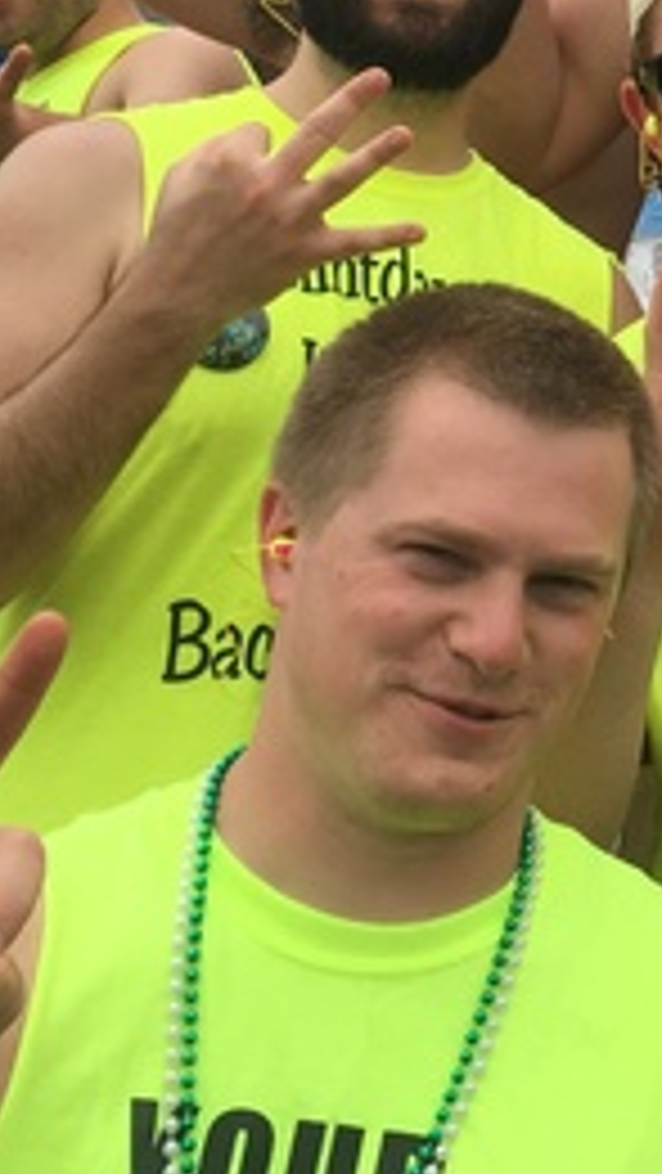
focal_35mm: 87
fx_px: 2712
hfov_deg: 13.1
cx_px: 1036
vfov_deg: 23.6
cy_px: 67
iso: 25
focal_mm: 4.15
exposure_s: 1/845
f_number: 2.2
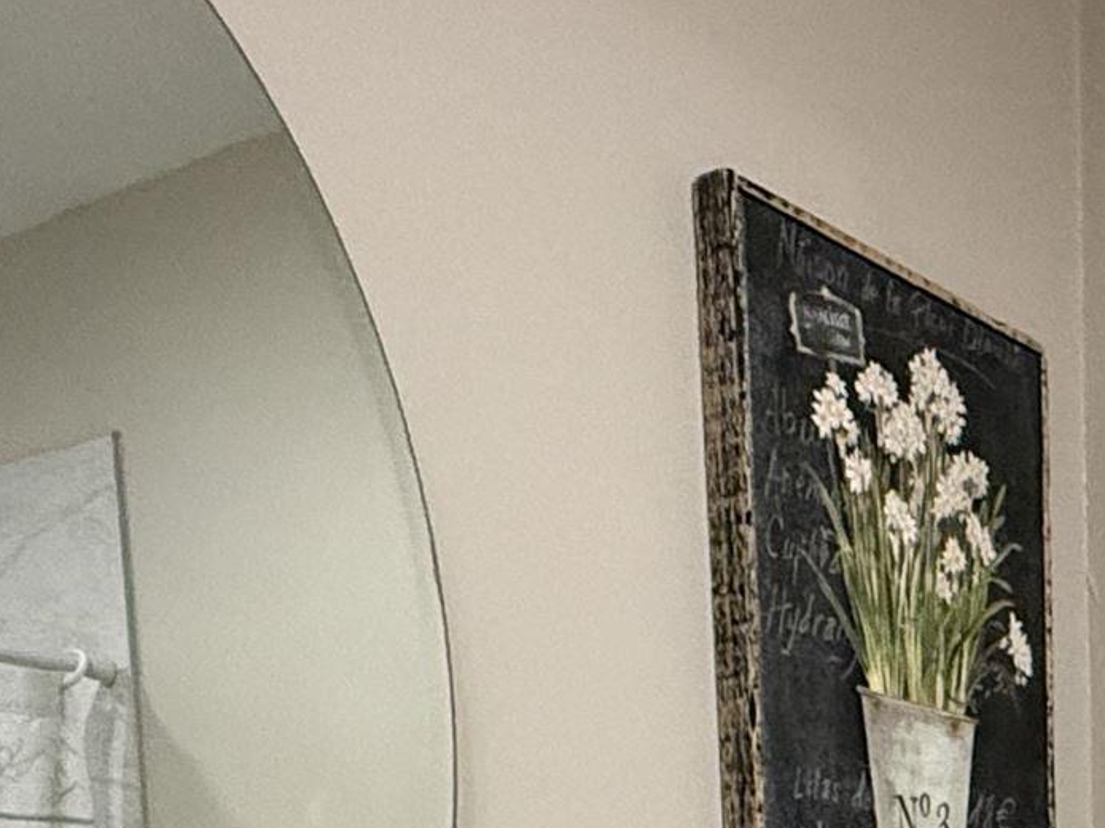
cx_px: 1288
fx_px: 1978
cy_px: 1336
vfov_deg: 19.6
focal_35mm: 62
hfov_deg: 27.8
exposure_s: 1/60
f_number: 2.2
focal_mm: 2.22
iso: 500
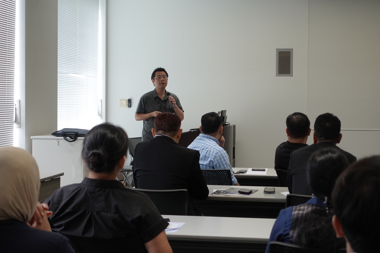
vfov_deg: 19.5
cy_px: 126
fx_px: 739
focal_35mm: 70
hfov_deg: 28.8
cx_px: 190
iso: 250
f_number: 2.8
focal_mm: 25.7
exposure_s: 1/80
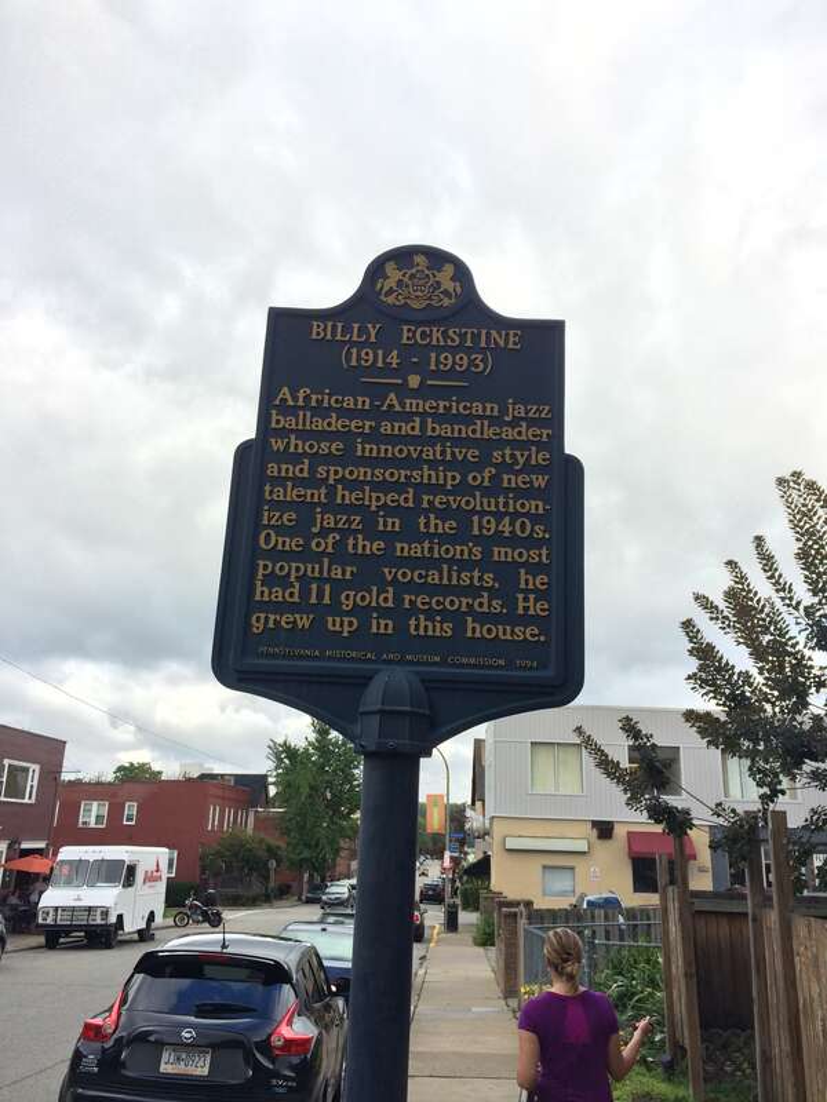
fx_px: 924
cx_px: 414
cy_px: 551
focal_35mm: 29
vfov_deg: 61.7
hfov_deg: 48.2
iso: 32
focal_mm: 4.15
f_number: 2.2
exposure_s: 1/662
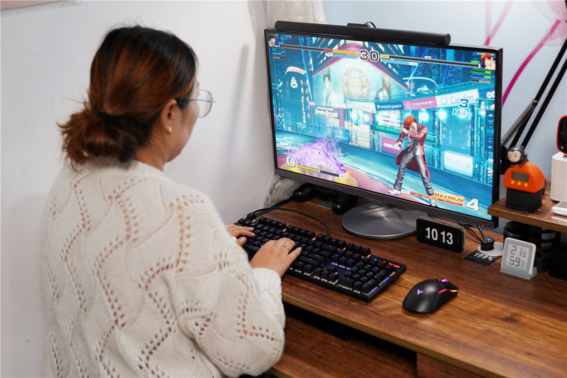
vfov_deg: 27.0
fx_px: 787
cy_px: 189
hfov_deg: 39.6
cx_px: 284
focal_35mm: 50
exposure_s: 1/160
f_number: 3.5
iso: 800
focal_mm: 50
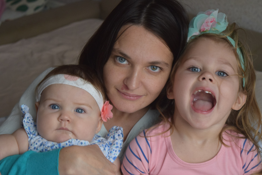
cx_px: 134
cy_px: 81
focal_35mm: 84
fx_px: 611
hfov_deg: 24.2
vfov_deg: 16.3
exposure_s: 1/60
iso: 1250
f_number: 5.6
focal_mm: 52
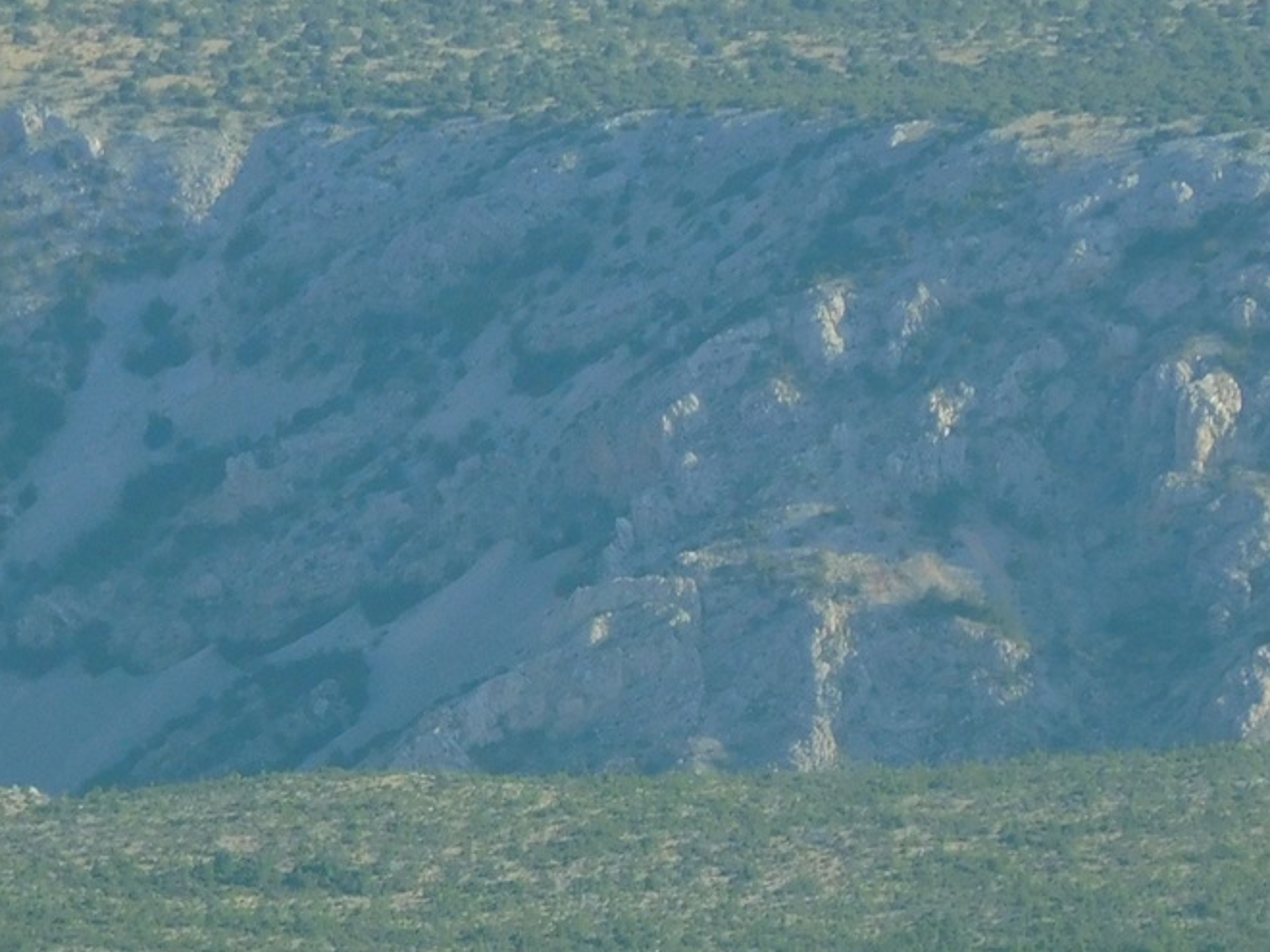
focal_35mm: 776
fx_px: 28470
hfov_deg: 2.6
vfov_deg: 1.9
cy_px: 681
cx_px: 498
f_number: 5.9
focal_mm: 57.1
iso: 125
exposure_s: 1/200
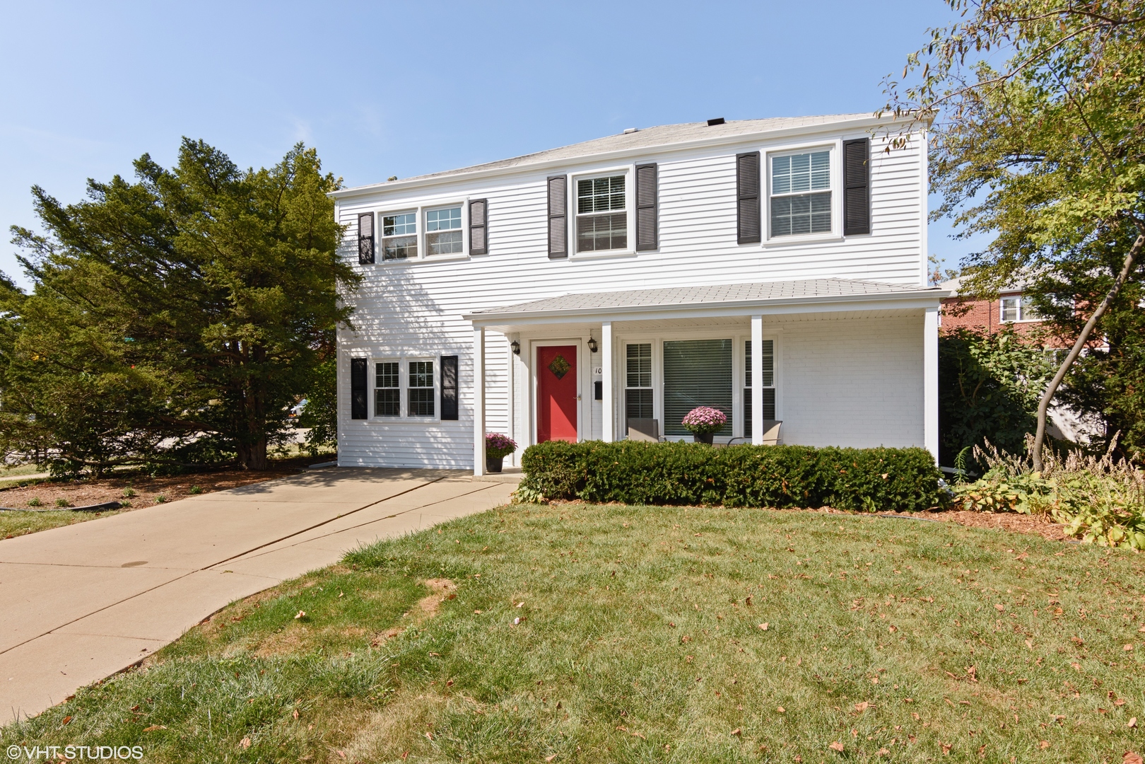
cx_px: 572
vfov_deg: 59.5
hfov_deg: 81.2
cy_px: 382
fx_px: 668
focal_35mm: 21
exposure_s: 1/500
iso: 200
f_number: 8
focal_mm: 14
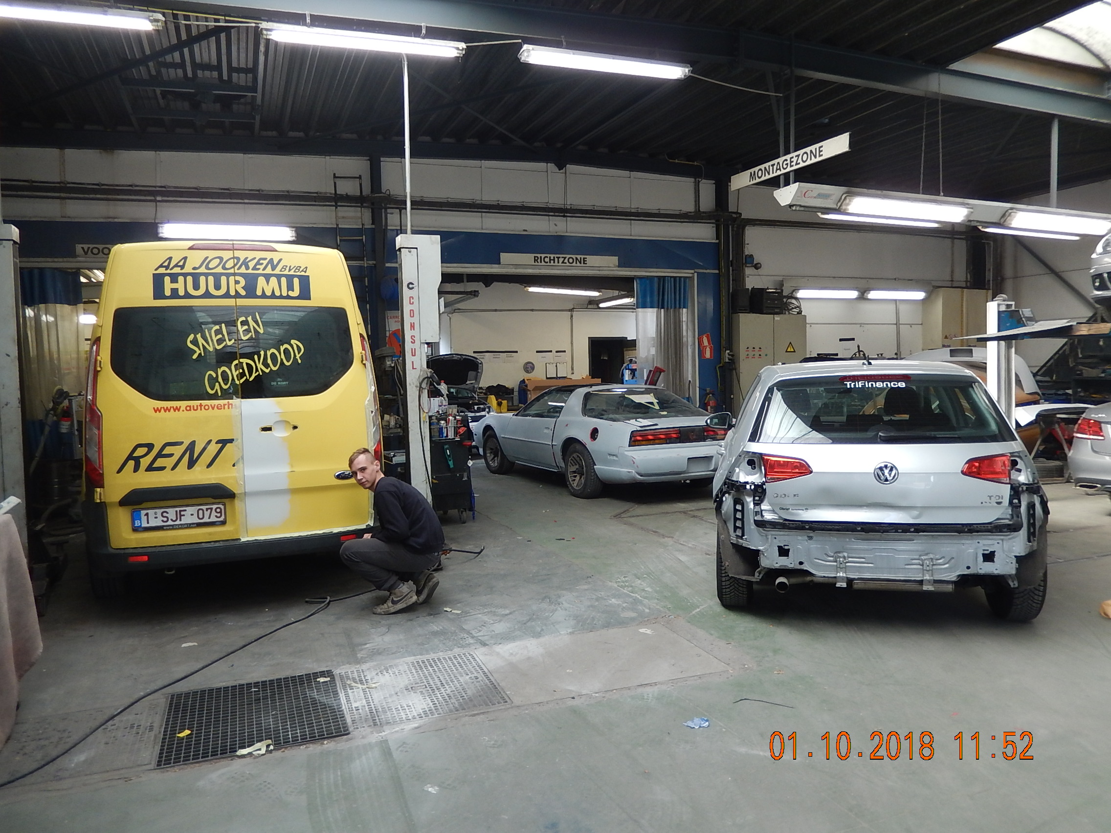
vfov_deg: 54.9
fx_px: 802
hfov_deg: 69.4
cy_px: 416
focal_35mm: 25
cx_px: 556
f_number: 3.4
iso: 125
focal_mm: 4.5
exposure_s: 1/50
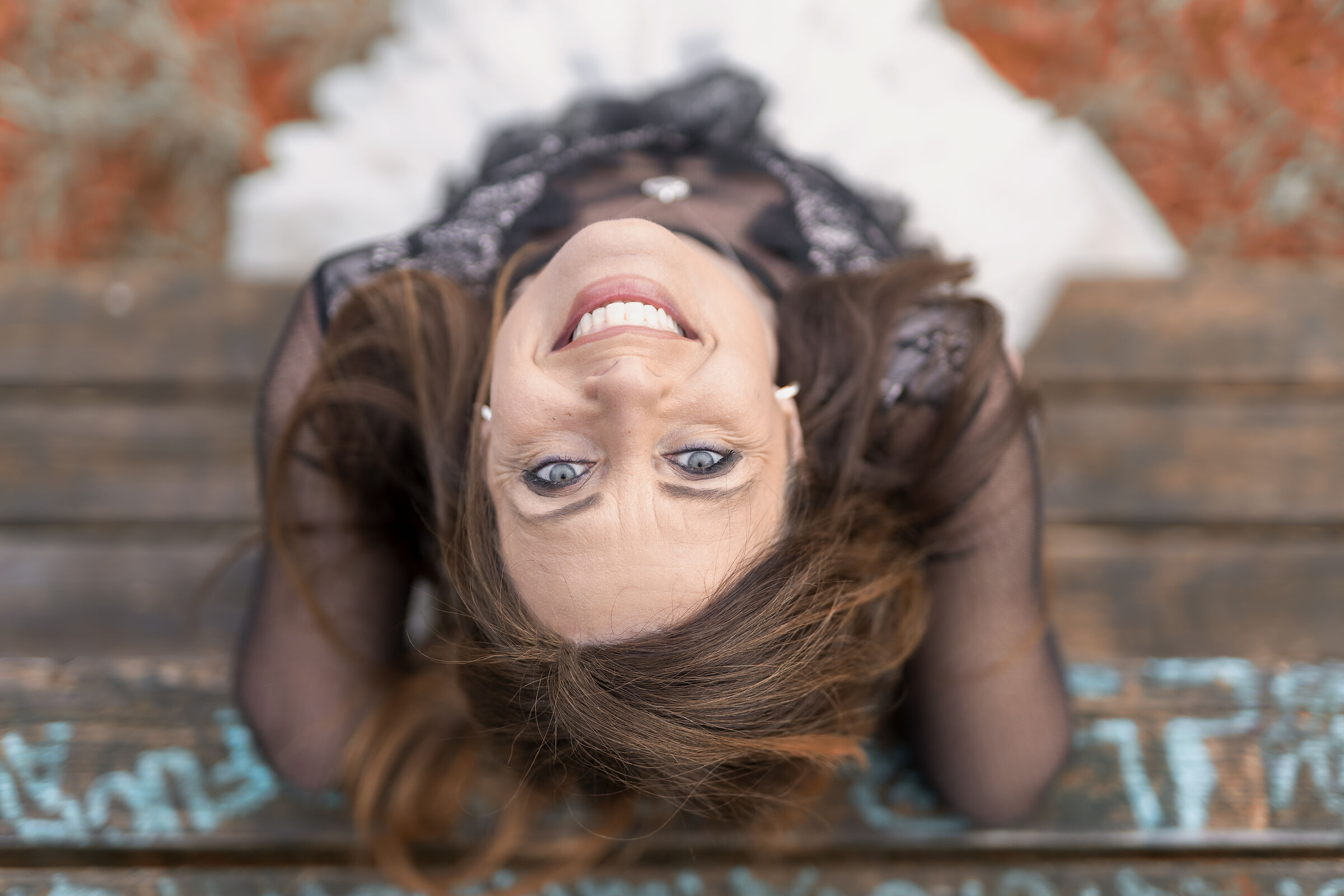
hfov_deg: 39.6
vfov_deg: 27.0
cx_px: 672
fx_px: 1867
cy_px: 448
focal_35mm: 50
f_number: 1.4
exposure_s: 1/500
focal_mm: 50
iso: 125
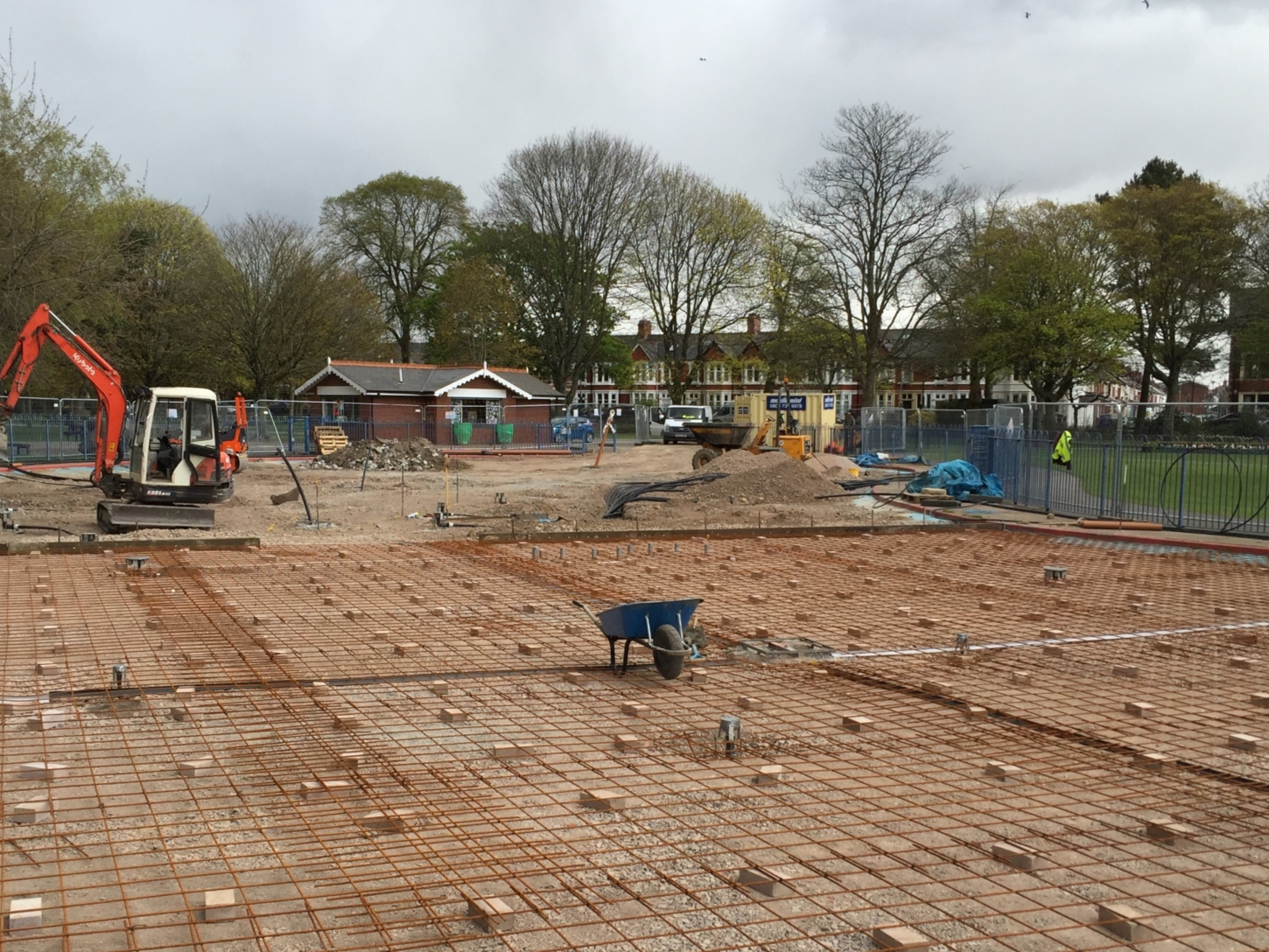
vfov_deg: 46.8
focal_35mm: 30
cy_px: 469
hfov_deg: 60.0
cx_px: 626
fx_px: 1100
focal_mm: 4.15
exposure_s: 1/842
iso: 32
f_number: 2.2
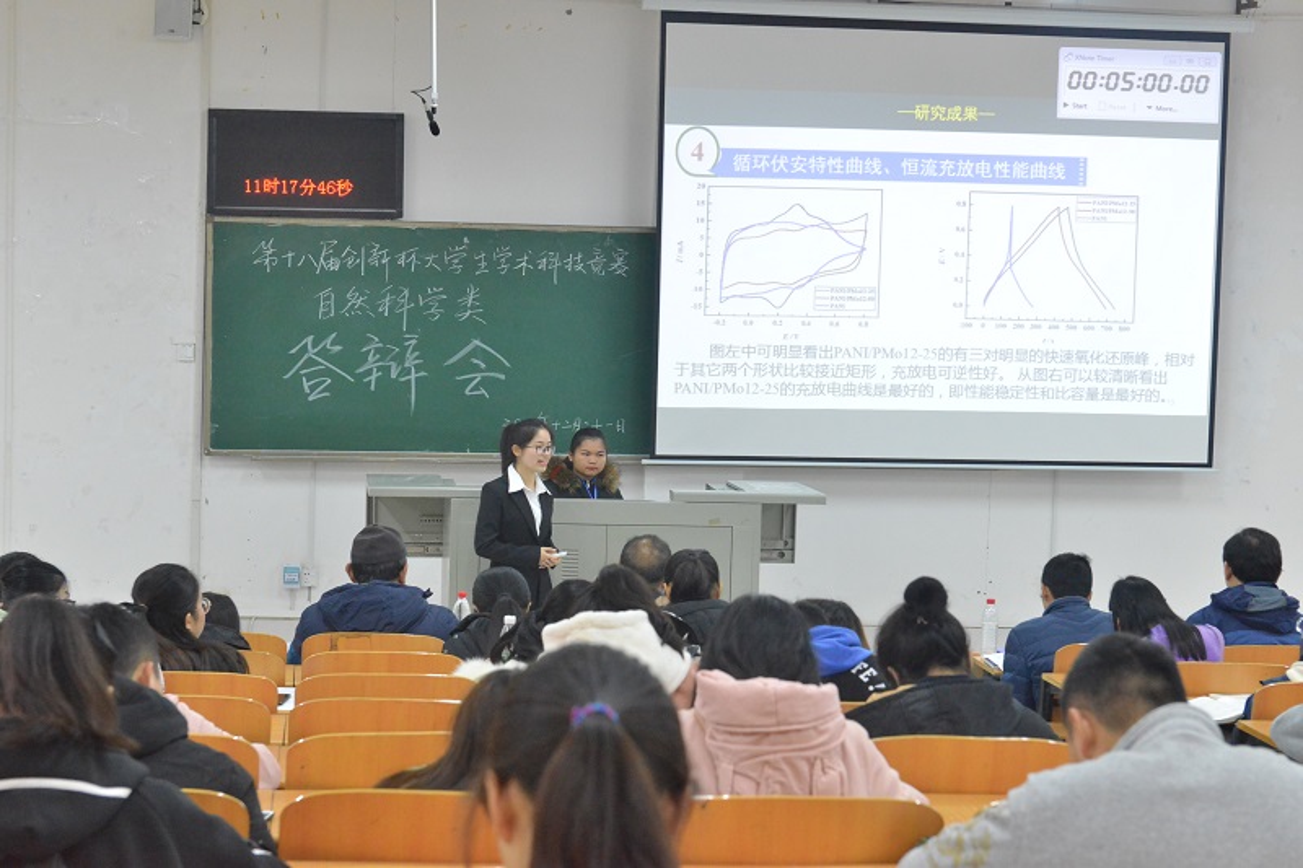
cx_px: 652
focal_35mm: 70
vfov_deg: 19.4
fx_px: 2533
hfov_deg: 28.8
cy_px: 434
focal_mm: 70
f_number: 8
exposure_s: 1/125
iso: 6400
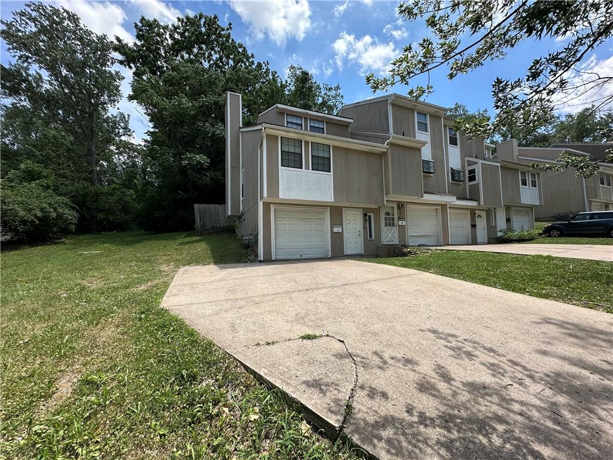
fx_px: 248
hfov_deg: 102.1
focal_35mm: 14
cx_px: 306
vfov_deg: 85.7
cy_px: 230
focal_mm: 2.22
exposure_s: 1/1531
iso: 50
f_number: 2.2
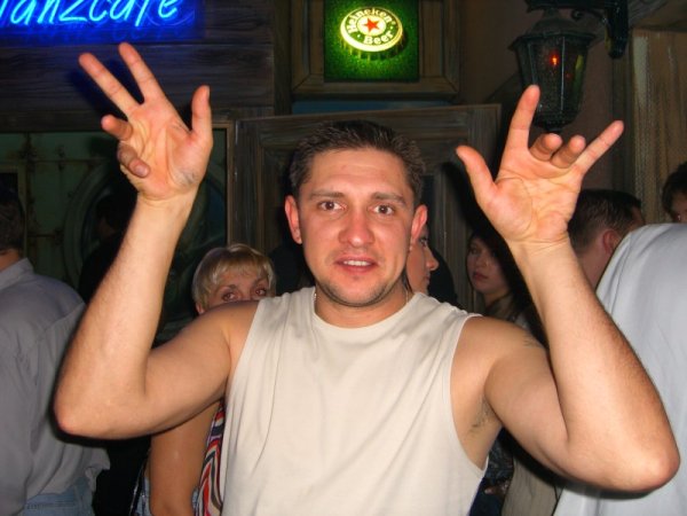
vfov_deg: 37.7
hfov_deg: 49.0
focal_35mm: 38
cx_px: 344
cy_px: 258
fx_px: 754
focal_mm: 7.9
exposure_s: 1/60
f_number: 2.8
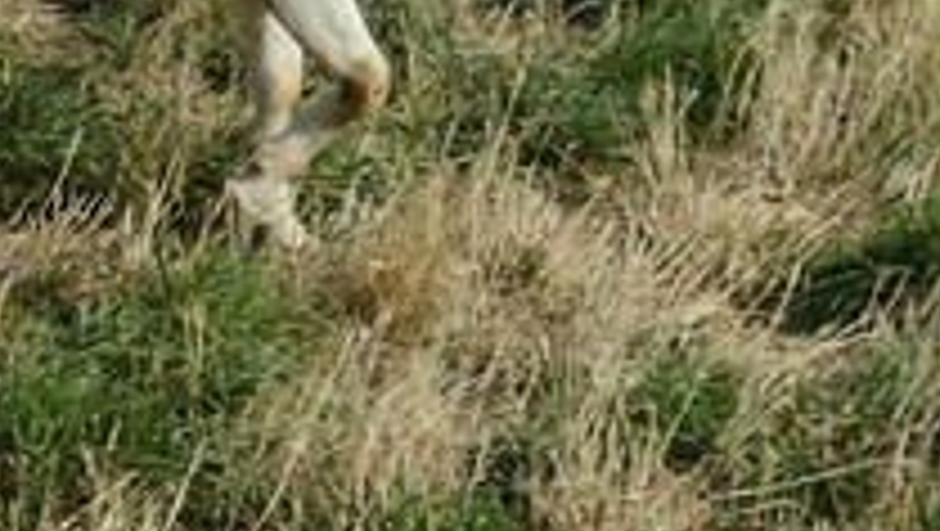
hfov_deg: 7.1
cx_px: -2474
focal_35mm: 248
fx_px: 6187
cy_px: -644
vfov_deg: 4.8
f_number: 10
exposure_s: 1/320
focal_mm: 31
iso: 200
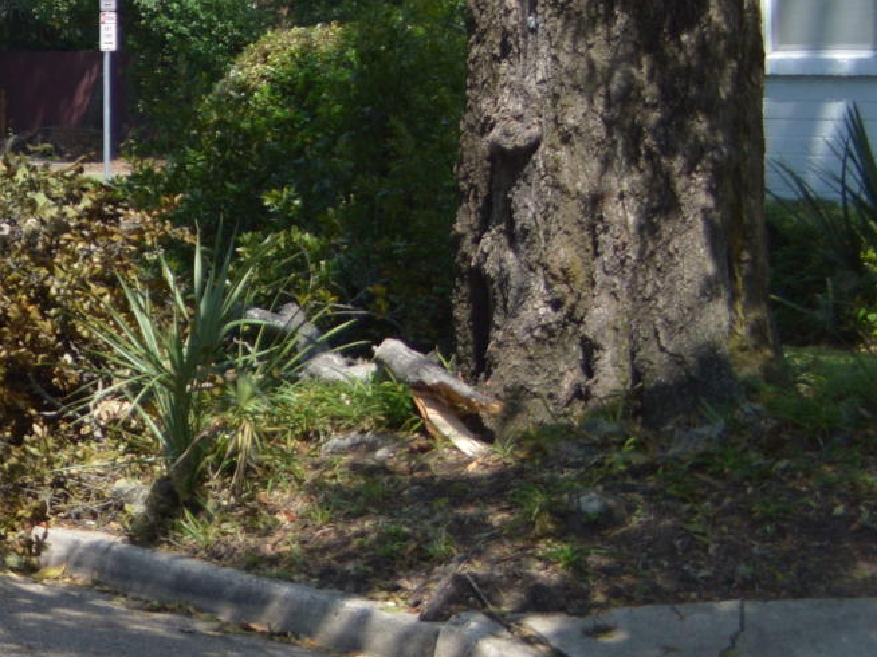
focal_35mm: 119
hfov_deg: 13.5
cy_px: -156
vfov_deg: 12.1
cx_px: -1026
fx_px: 3014
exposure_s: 1/500
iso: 100
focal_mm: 18
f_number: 3.5
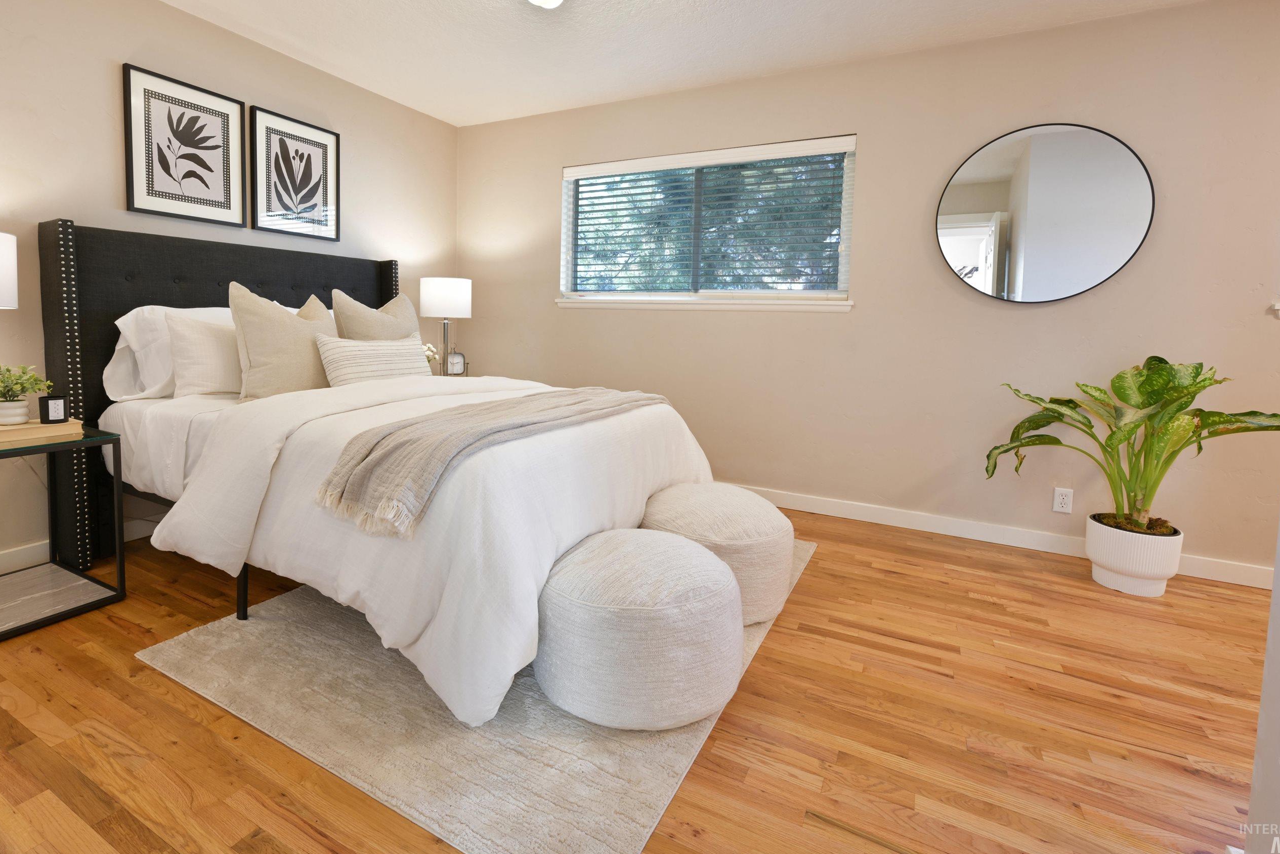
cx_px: 579
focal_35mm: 17
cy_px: 363
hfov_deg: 93.0
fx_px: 604
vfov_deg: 70.1
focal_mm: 14
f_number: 9
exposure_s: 1/6
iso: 400
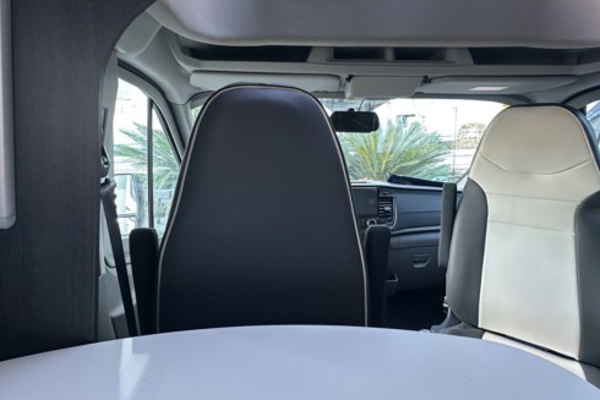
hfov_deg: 86.8
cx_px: 284
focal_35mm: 19
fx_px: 317
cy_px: 144
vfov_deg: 63.5
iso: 320
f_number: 2.2
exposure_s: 1/60
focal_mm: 2.22
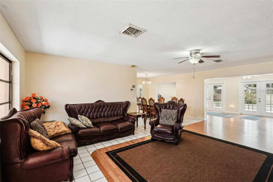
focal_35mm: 16
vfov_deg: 72.0
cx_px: 136
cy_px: 91
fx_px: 125
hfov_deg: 95.0
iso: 400
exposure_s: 1/13
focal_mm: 16.5
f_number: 8
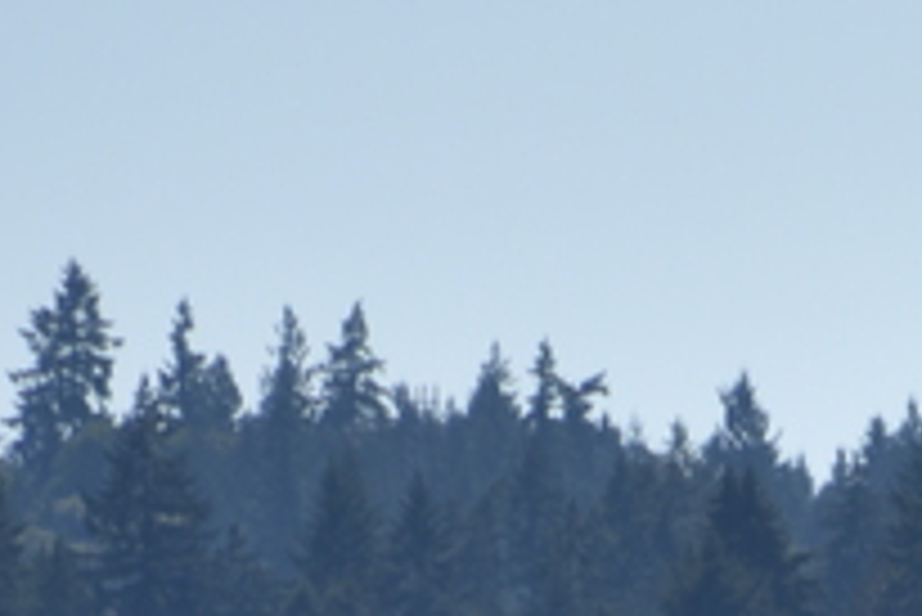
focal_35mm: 1869
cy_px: 1461
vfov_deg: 0.7
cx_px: 1237
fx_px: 47899
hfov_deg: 1.1
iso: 100
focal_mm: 300
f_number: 6.3
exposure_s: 1/640
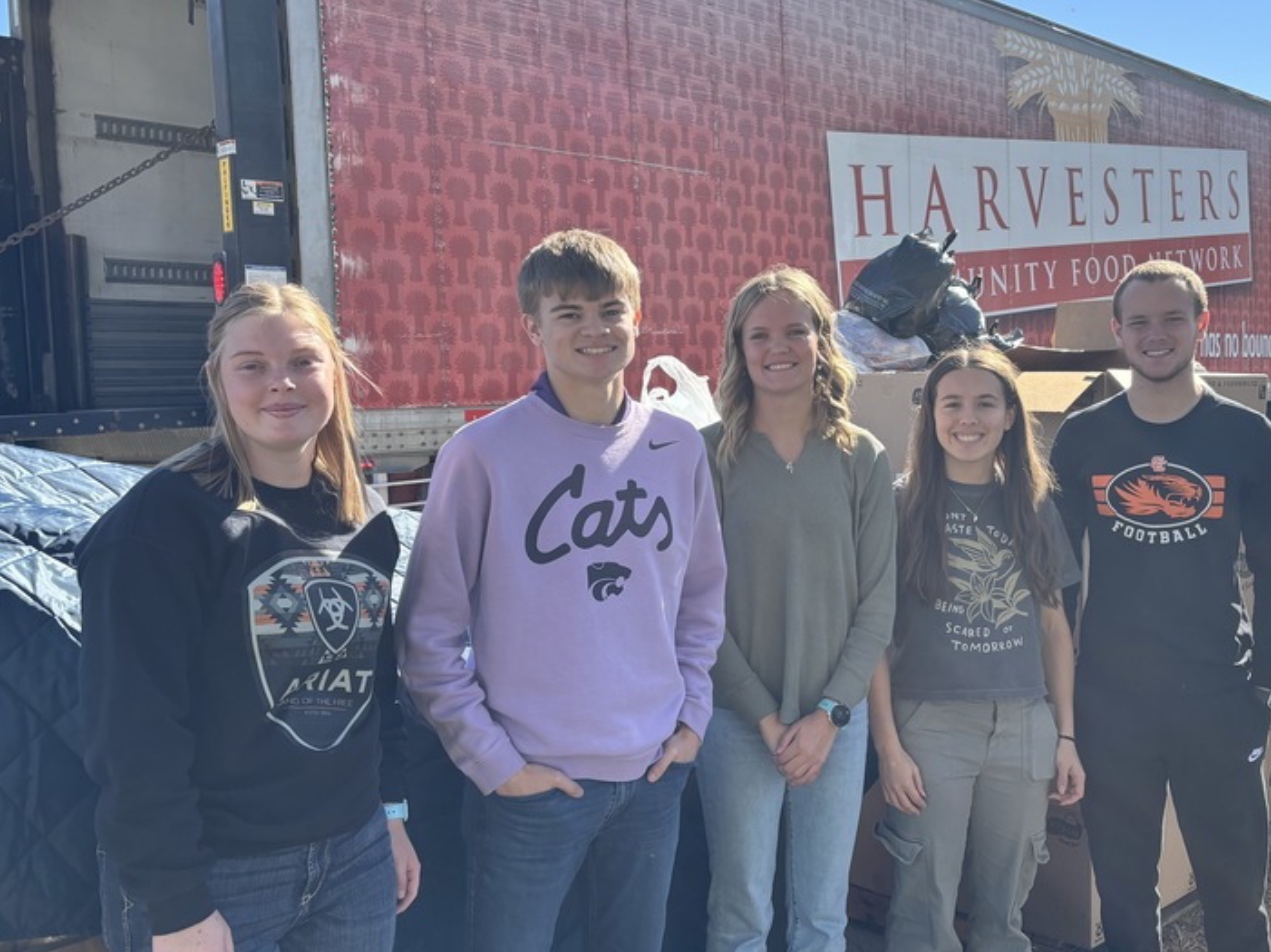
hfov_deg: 48.6
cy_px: 493
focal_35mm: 38
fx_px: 1395
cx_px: 774
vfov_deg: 37.7
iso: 50
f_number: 1.6
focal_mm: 5.96
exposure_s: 1/880
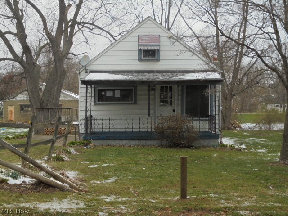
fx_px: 408
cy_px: 108
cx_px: 144
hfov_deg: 38.9
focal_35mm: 49
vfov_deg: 29.7
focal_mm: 8.9
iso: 100
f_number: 4.8
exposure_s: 1/200
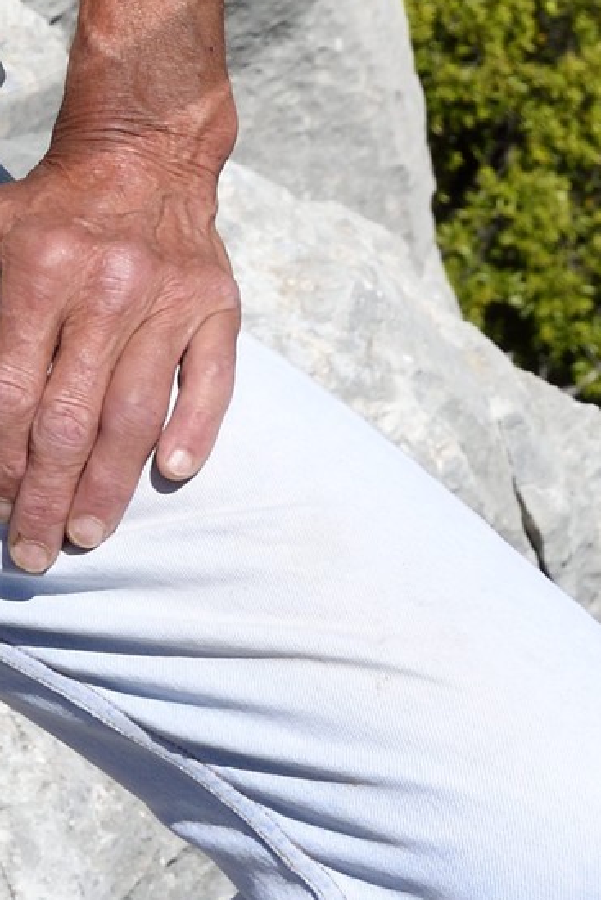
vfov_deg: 9.1
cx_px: -226
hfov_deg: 6.2
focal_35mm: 218
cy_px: -544
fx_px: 5455
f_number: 16
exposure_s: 1/250
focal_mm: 50
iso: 200
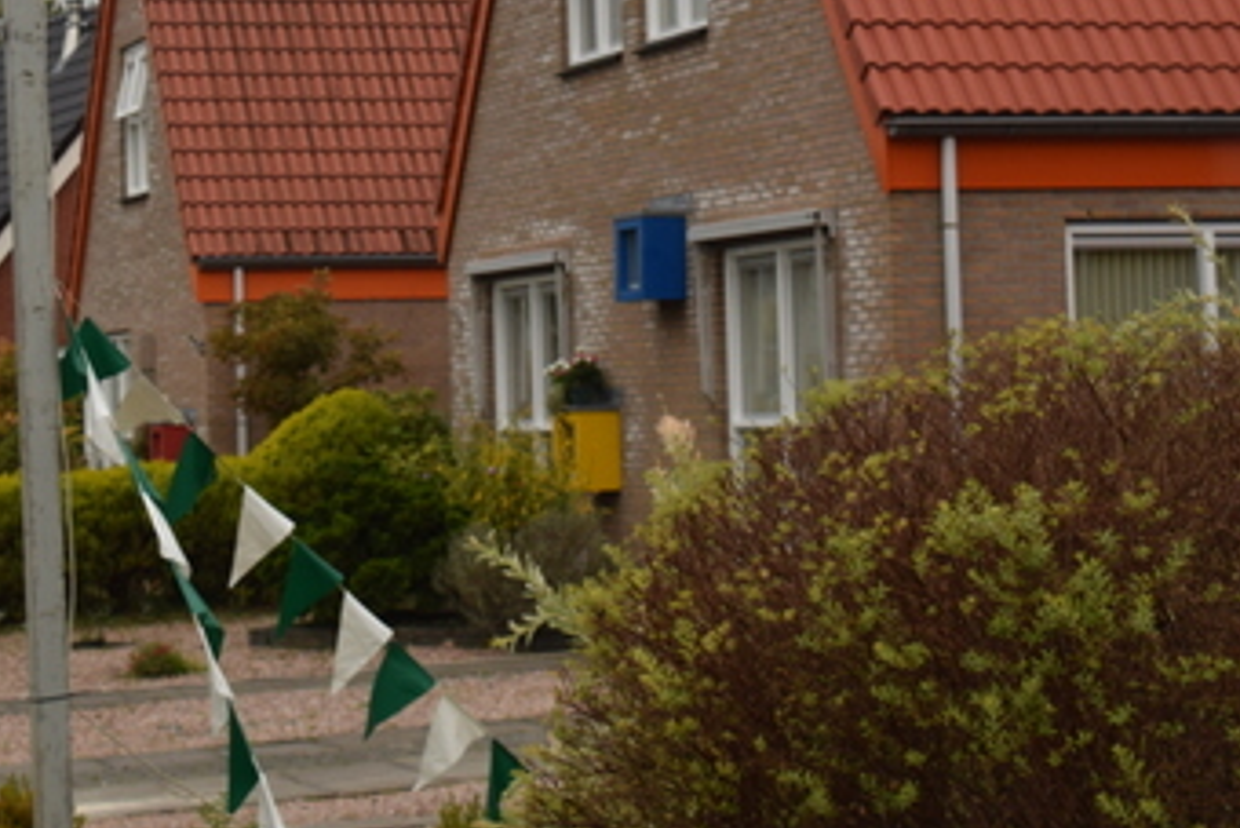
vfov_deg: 12.1
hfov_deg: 18.0
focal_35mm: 113
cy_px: 98
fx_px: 3894
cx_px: 394
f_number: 7.1
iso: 100
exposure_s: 1/200
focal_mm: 32
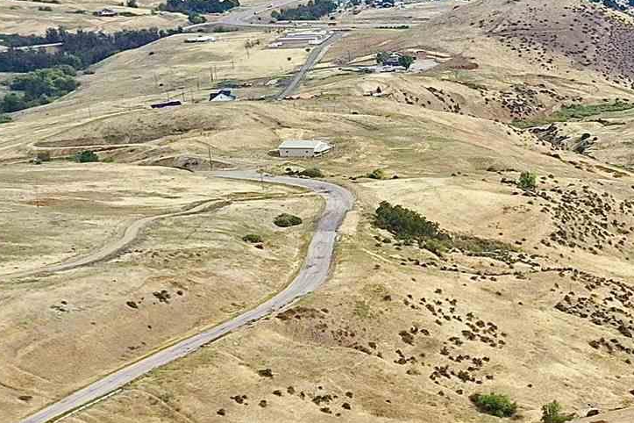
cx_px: 1310
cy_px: 220
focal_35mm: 119
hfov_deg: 14.1
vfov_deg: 11.5
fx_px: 2096
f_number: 6.3
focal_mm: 10.26
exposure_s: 1/320
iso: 100
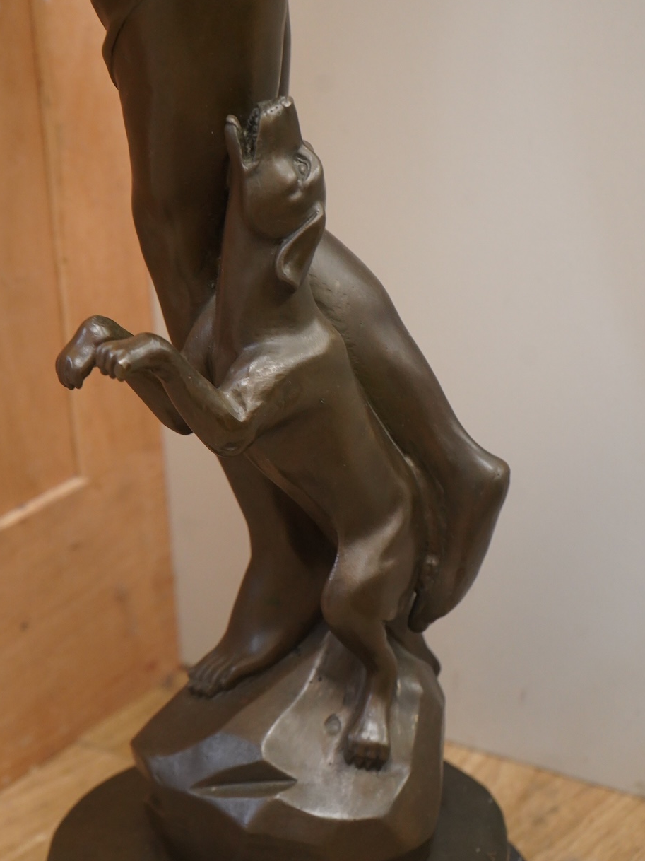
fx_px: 1988
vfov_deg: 24.4
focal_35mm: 80
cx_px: 317
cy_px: 383
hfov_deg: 18.4
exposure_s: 1/100
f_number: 5
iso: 3200
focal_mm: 59
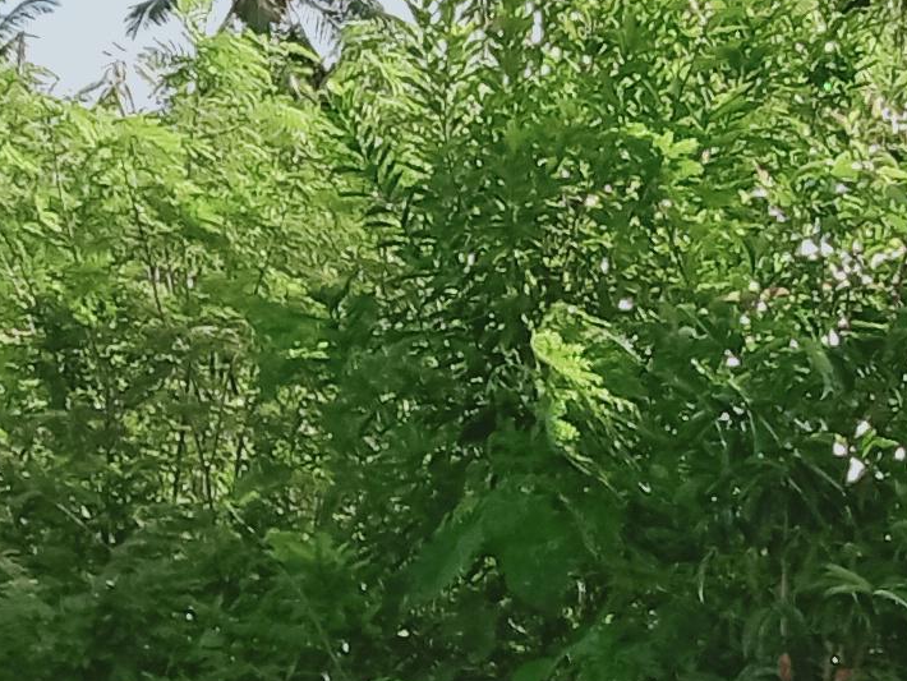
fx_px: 4299
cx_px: 157
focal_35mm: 164
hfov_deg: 12.0
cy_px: 666
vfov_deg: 9.0
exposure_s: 1/876
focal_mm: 3.37
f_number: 2.2
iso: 106
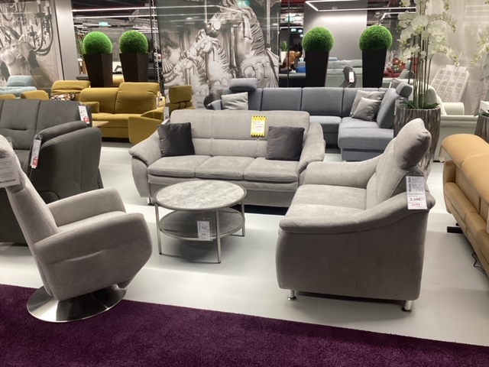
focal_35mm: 31
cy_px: 184
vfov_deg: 45.4
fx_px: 438
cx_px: 244
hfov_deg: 58.4
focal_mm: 3.3
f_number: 2.4
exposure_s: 1/50
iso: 125
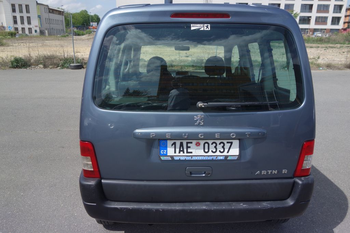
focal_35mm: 28
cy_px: 116
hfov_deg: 65.5
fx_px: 272
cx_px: 175
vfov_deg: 46.4
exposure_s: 1/1600
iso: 125
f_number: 2.5
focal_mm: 10.4
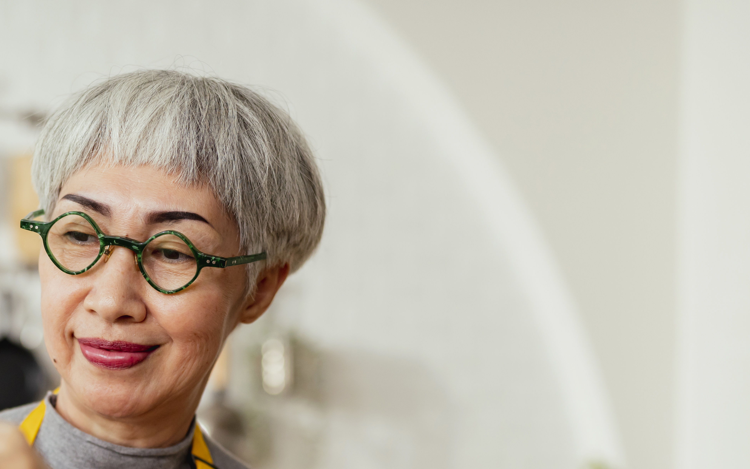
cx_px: 192
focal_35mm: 73
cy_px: 505
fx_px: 1492
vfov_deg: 17.3
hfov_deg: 27.8
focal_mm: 35
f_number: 1.6
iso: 640
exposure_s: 1/3200
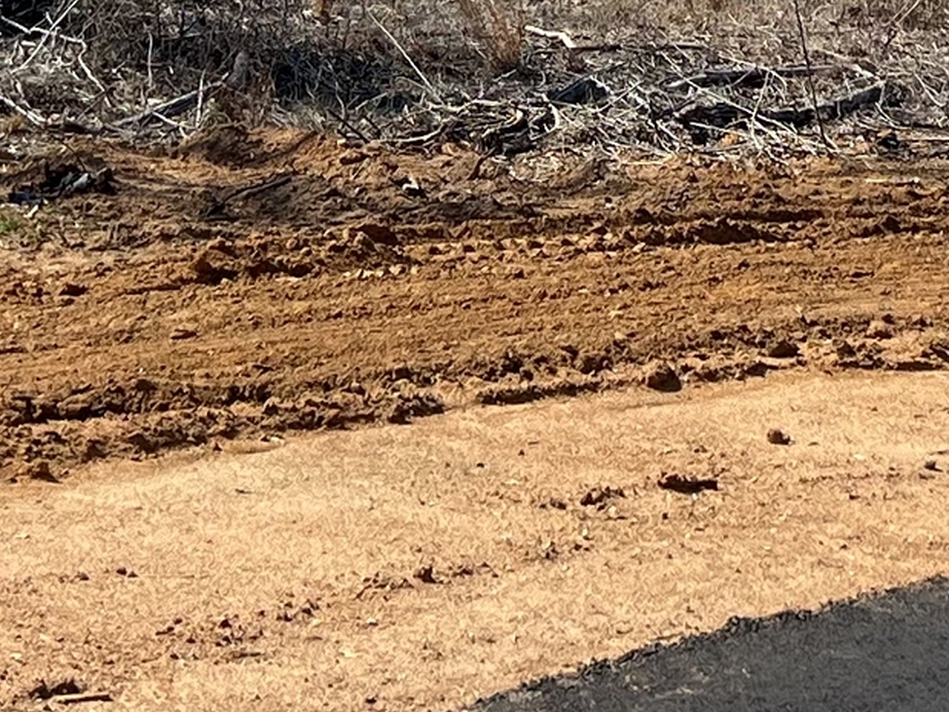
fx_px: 3536
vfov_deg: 10.7
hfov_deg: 15.2
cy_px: -620
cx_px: 806
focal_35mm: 129
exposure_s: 1/4115
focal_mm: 5.7
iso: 50
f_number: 1.5
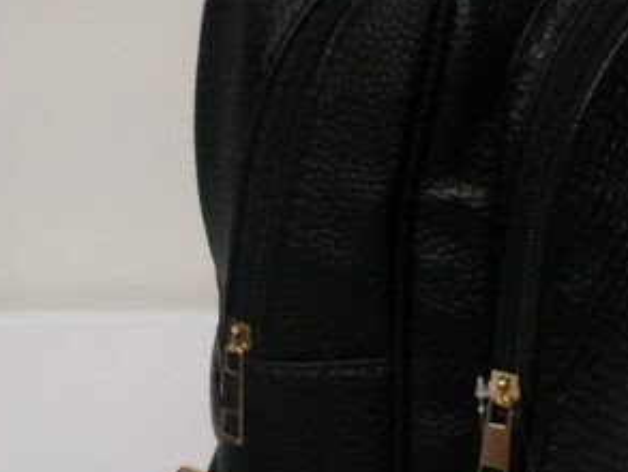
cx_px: 489
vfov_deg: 34.3
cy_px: 196
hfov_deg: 43.0
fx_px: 762
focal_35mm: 42
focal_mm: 3.94
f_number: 1.9
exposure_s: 1/17
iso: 2000
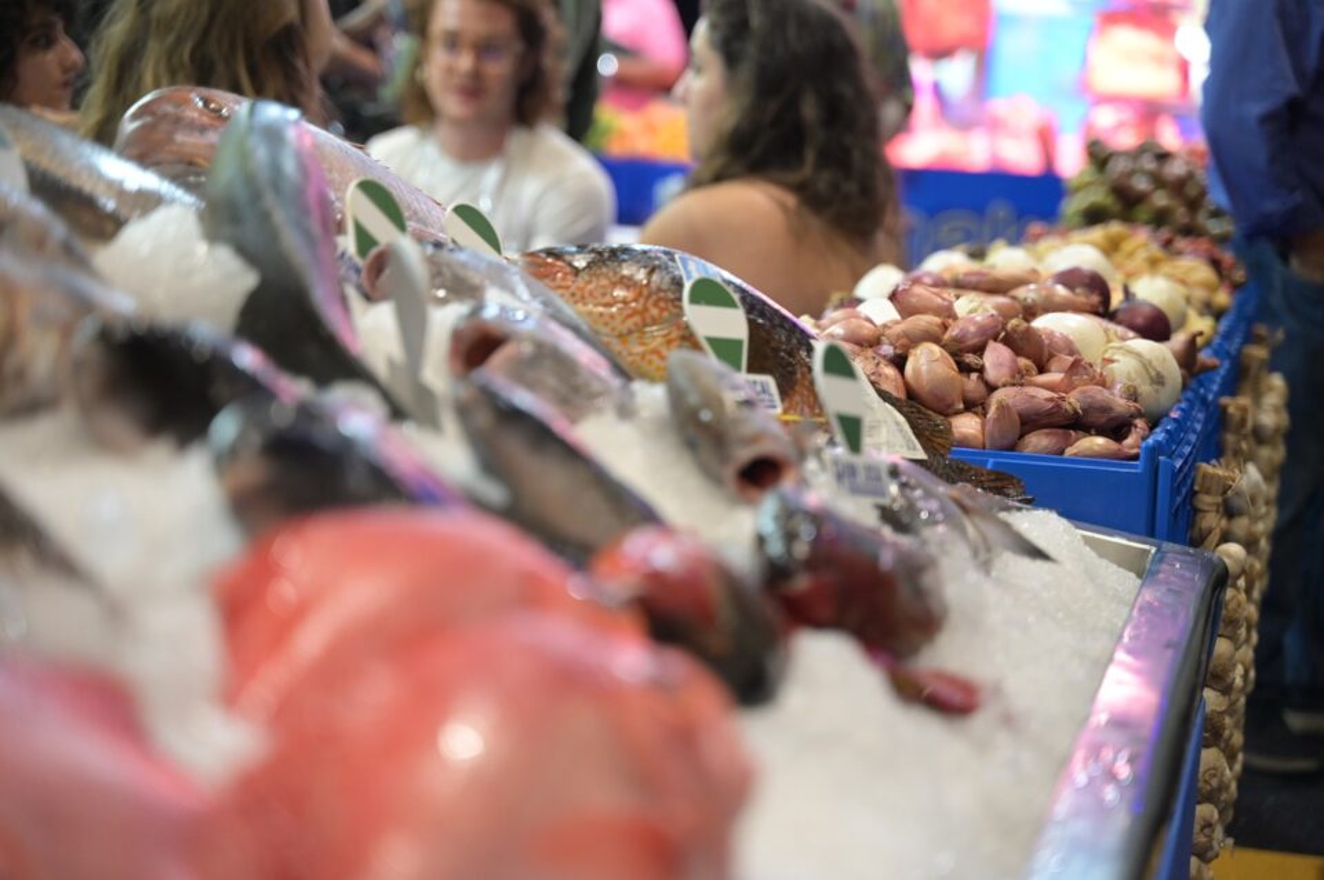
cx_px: 662
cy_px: 440
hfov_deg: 27.0
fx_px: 2755
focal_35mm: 75
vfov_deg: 18.1
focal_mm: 75
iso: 3200
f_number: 2.8
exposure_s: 1/250
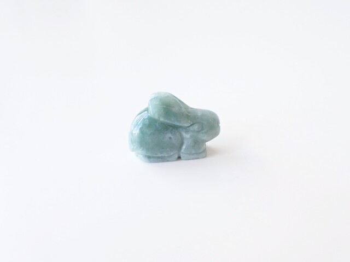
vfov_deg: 46.7
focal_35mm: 30
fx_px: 303
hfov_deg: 60.0
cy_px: 131
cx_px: 175
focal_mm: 5.4
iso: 200
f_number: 3.2
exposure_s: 1/125
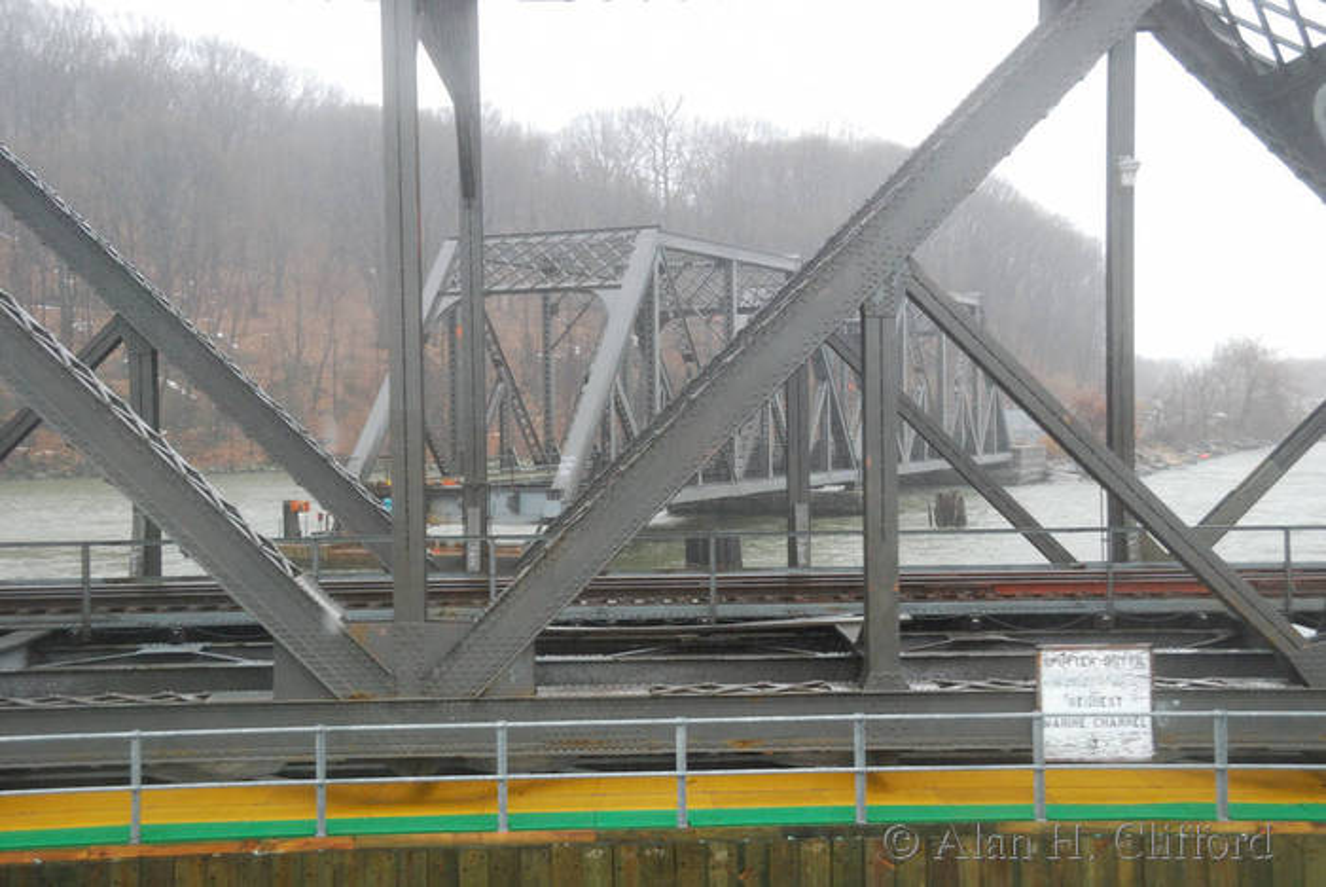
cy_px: 444
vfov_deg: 28.1
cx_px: 663
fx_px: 1769
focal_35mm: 48
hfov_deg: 41.1
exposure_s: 1/200
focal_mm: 32
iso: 1000
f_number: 4.2
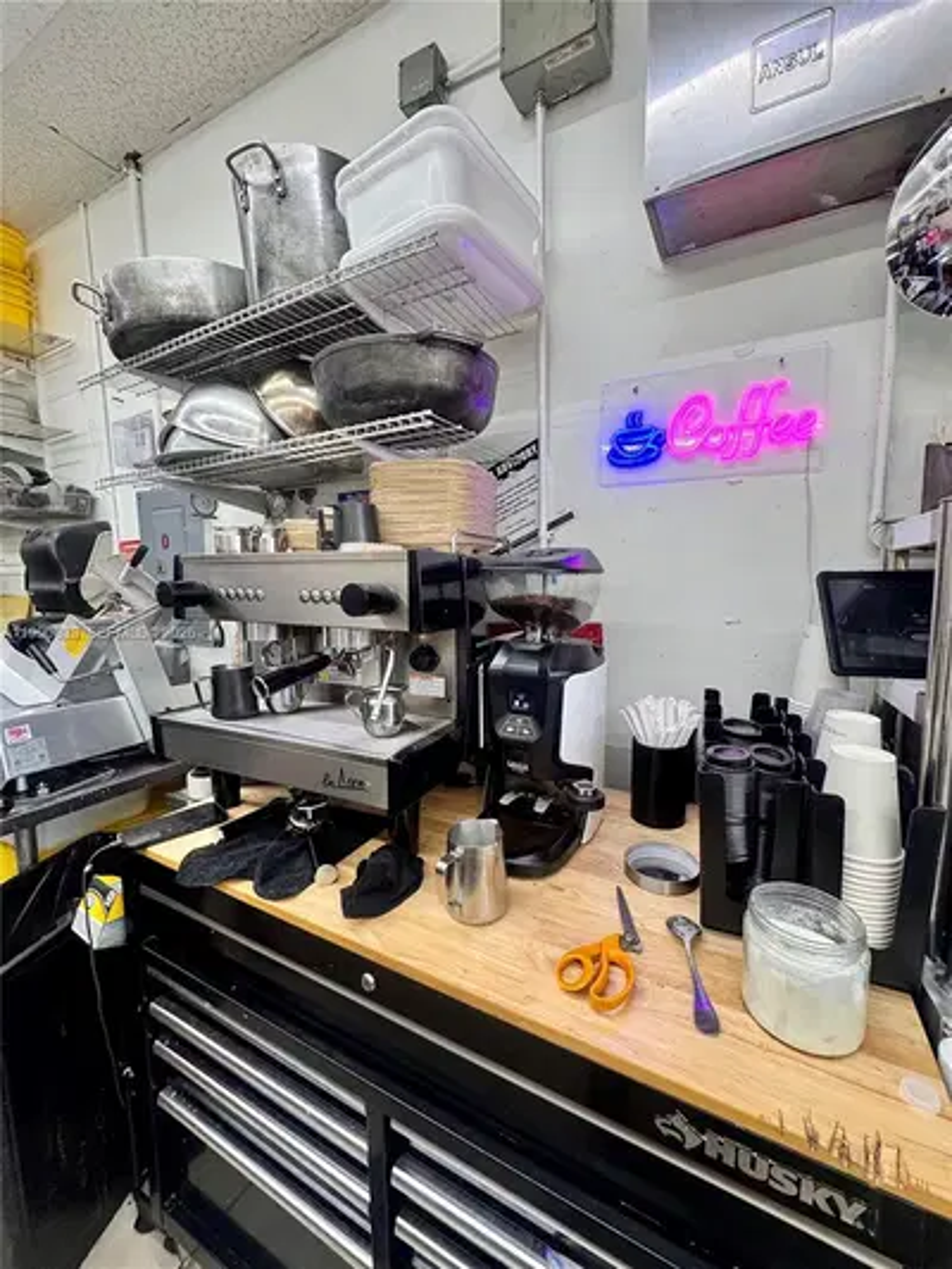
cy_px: 634
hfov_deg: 85.7
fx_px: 513
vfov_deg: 102.1
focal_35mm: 14
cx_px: 476
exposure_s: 1/120
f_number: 2.2
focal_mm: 2.22
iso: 320
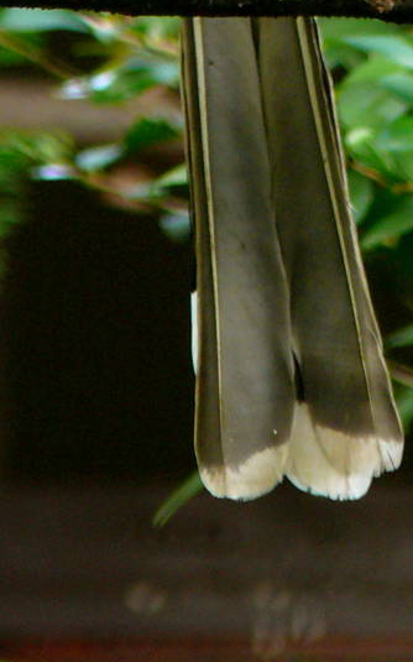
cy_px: -214
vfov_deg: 2.3
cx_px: 109
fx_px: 16744
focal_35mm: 929
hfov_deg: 1.4
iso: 160
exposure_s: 1/30
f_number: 3.6
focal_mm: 61.9
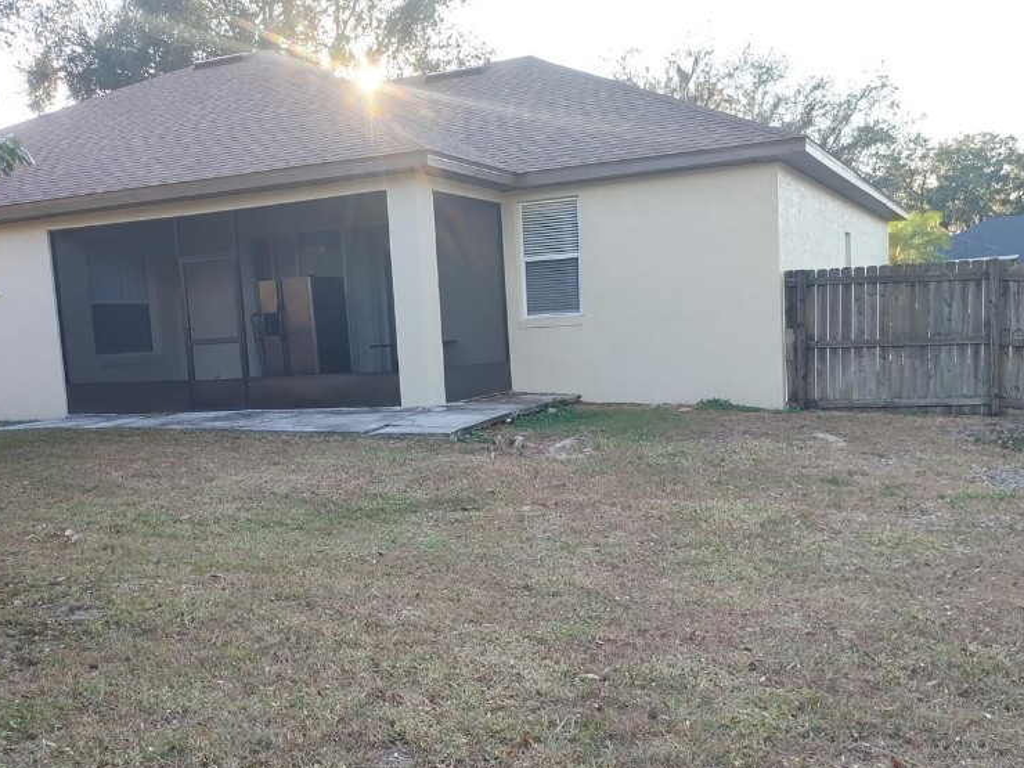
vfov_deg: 39.5
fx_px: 1065
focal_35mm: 36
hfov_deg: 51.4
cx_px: 516
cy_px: 465
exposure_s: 1/172
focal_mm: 5.58
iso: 50
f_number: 1.8
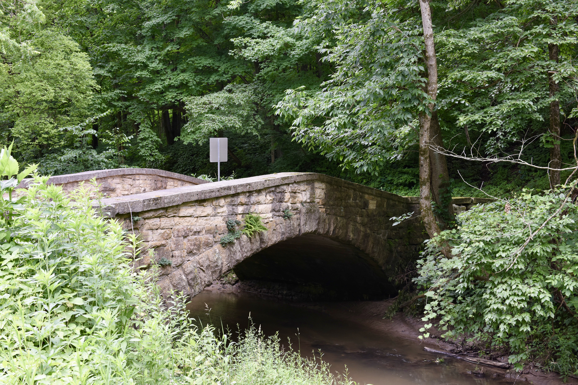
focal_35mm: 50
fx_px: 803
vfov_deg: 27.0
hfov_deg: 39.6
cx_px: 289
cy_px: 192
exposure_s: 1/200
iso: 800
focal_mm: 50
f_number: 7.1
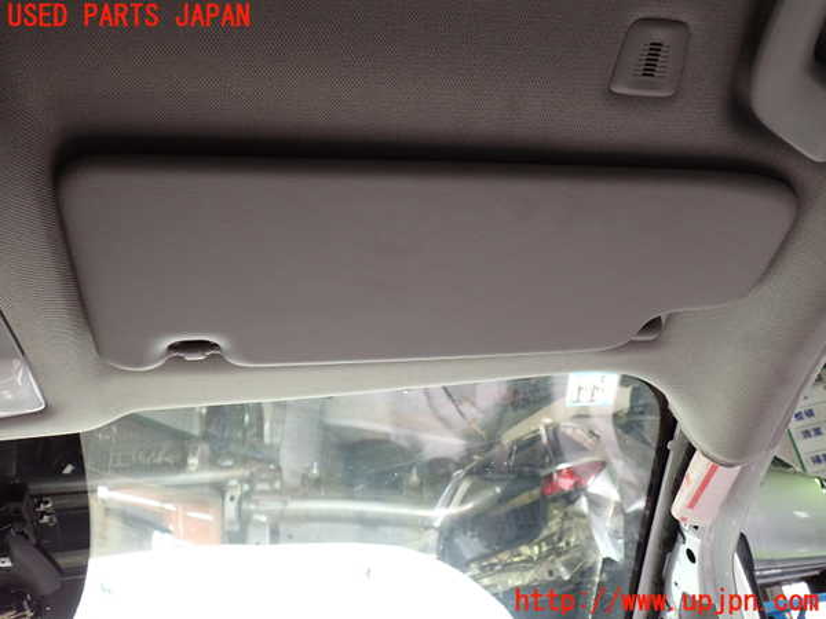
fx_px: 716
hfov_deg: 60.0
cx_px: 413
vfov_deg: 46.8
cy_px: 310
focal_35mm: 30
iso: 200
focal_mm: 5.4
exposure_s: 1/40
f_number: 2.3
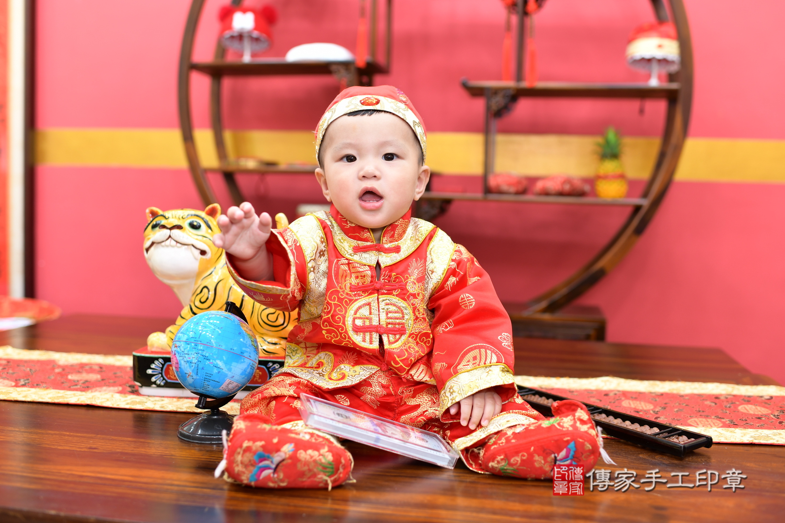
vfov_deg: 37.9
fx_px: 763
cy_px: 262
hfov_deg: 54.4
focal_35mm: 35
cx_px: 392
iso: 400
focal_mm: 35
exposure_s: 1/200
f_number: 2.8
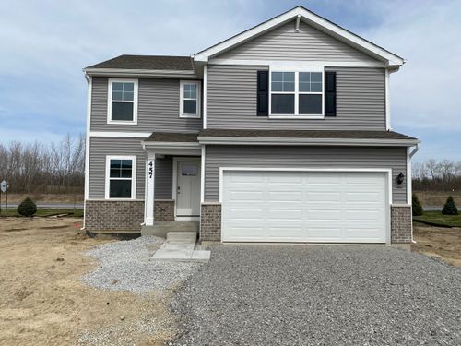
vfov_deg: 53.1
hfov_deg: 67.3
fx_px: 346
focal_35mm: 26
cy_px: 173
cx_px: 230
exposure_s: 1/5236
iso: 32
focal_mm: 4.25
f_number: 1.8
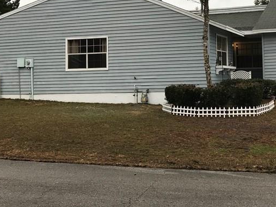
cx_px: 201
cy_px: 54
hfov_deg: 33.8
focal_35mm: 56
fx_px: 446
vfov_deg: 25.8
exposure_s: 1/120
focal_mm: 3.99
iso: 25
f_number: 1.8
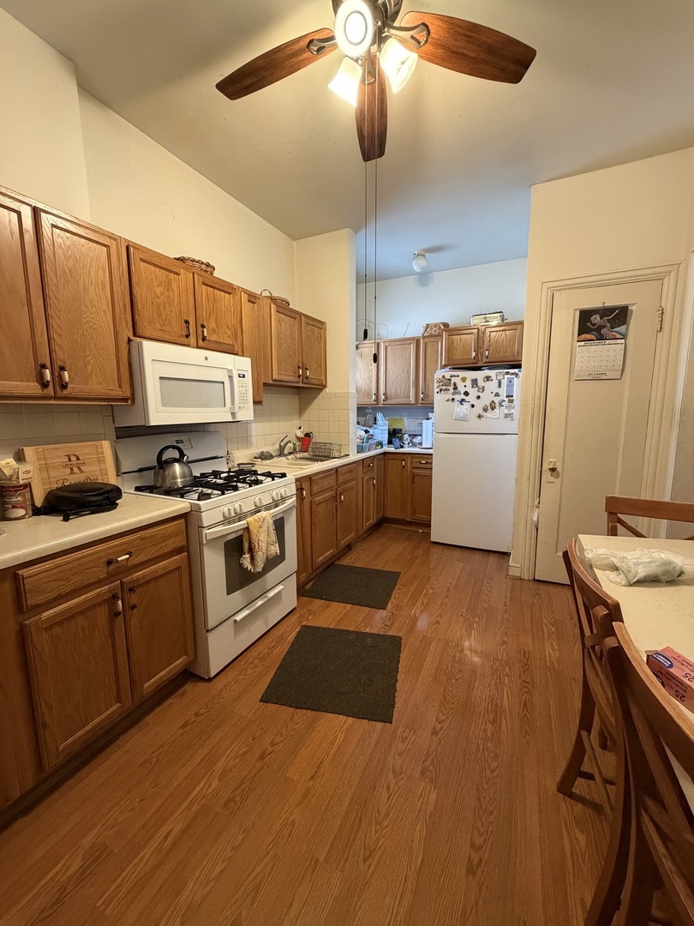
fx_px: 374
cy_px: 463
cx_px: 347
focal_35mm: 14
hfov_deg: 85.7
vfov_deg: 102.1
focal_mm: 2.22
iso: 500
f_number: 2.2
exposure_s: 1/60
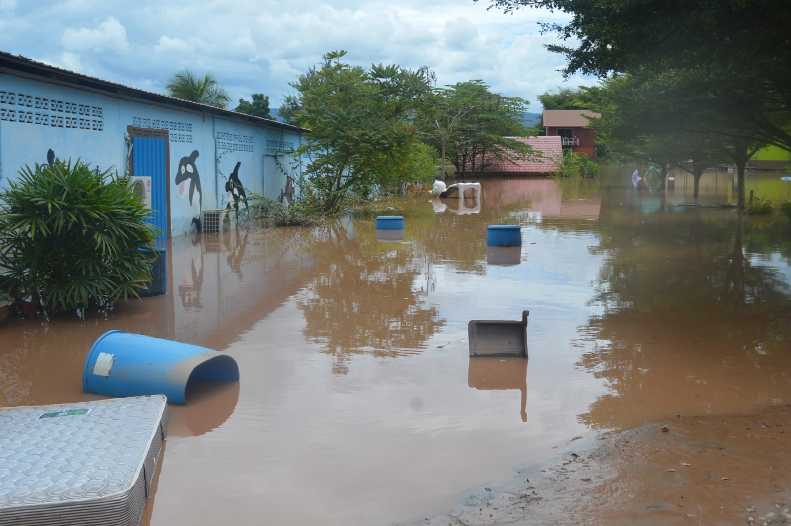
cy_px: 263
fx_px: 856
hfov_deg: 49.6
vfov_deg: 34.2
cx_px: 396
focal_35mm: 39
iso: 100
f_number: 8
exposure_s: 1/250
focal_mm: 26
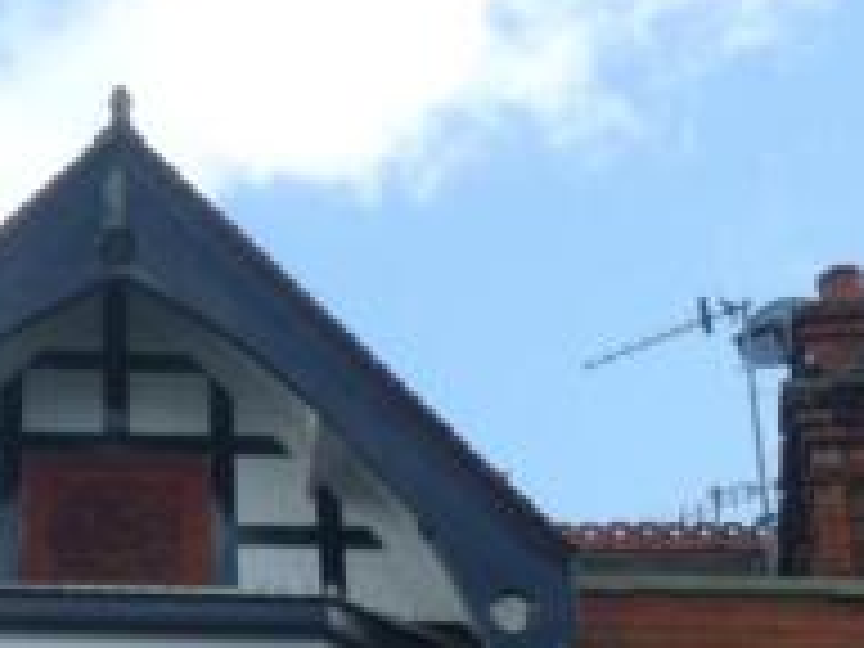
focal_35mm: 146
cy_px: 632
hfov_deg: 13.4
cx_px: 74
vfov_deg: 10.1
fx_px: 3644
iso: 100
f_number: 4
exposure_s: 1/250
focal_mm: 8.6
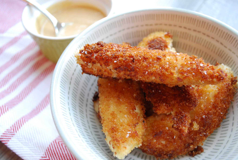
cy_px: 80
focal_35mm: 33
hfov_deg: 57.2
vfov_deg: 40.1
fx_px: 218
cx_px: 119
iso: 320
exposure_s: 1/30
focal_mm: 22
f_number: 4
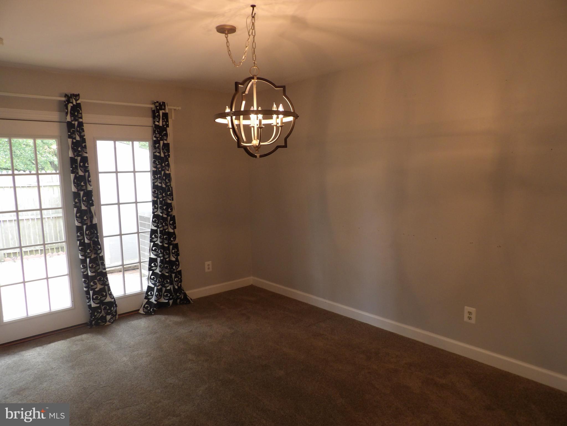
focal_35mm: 24
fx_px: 393
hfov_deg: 71.6
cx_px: 284
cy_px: 213
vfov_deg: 56.8
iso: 169
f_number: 3.2
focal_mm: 4.3
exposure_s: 1/33
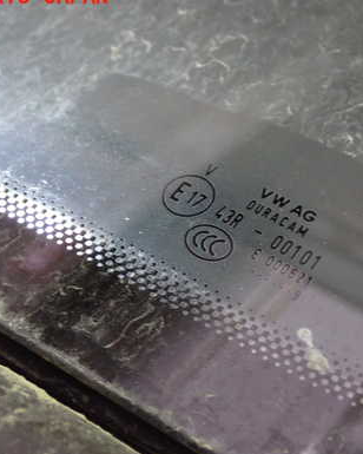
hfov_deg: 22.7
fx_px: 900
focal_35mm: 67
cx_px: 248
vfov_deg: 28.3
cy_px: 246
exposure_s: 1/15
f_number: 2.9
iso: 800
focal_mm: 7.84
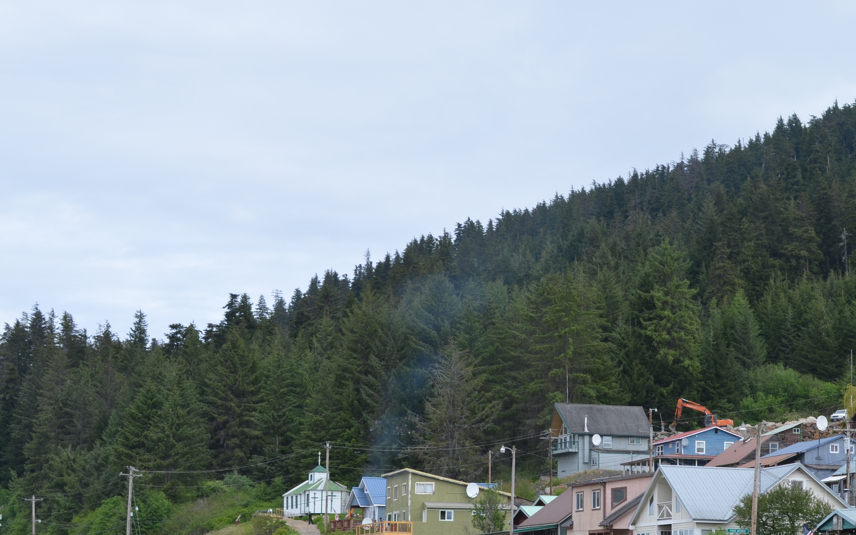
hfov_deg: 27.9
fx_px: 1703
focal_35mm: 73
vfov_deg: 17.7
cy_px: 411
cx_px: 621
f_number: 8
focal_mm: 32
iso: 200
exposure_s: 1/250
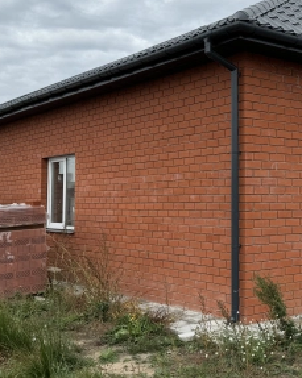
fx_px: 571
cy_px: 165
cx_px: 265
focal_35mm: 51
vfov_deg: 36.6
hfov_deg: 28.6
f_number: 1.78
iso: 80
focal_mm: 6.76
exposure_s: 1/1869
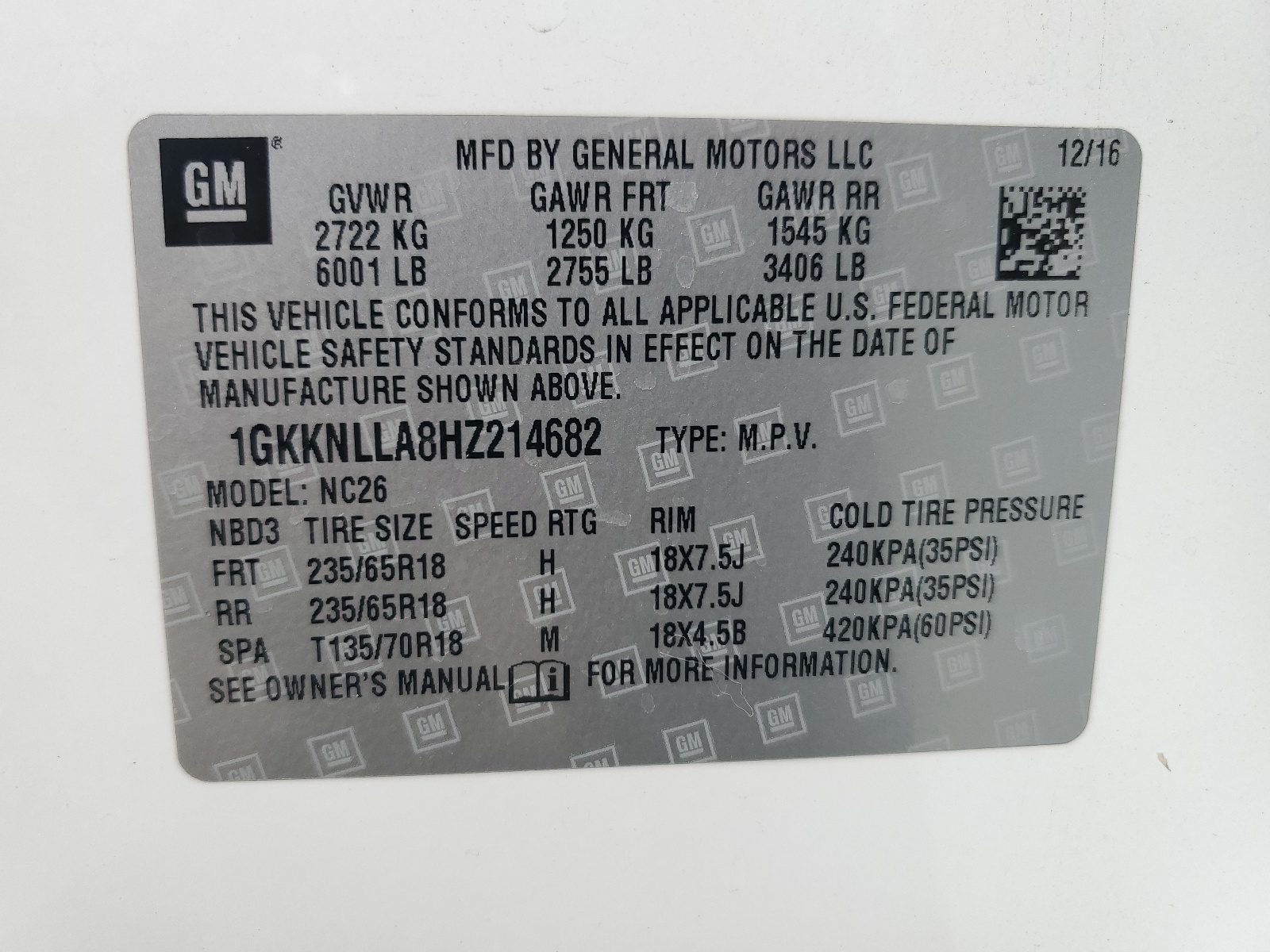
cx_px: 635
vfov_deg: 53.1
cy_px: 476
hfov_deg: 67.3
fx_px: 954
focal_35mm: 26
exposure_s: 1/3333
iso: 50
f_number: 1.5
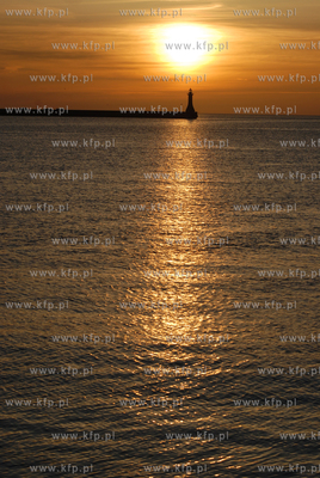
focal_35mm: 129
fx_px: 1714
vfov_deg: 15.9
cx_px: 160
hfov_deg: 10.7
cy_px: 239
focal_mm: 86
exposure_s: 1/800
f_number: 8
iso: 100
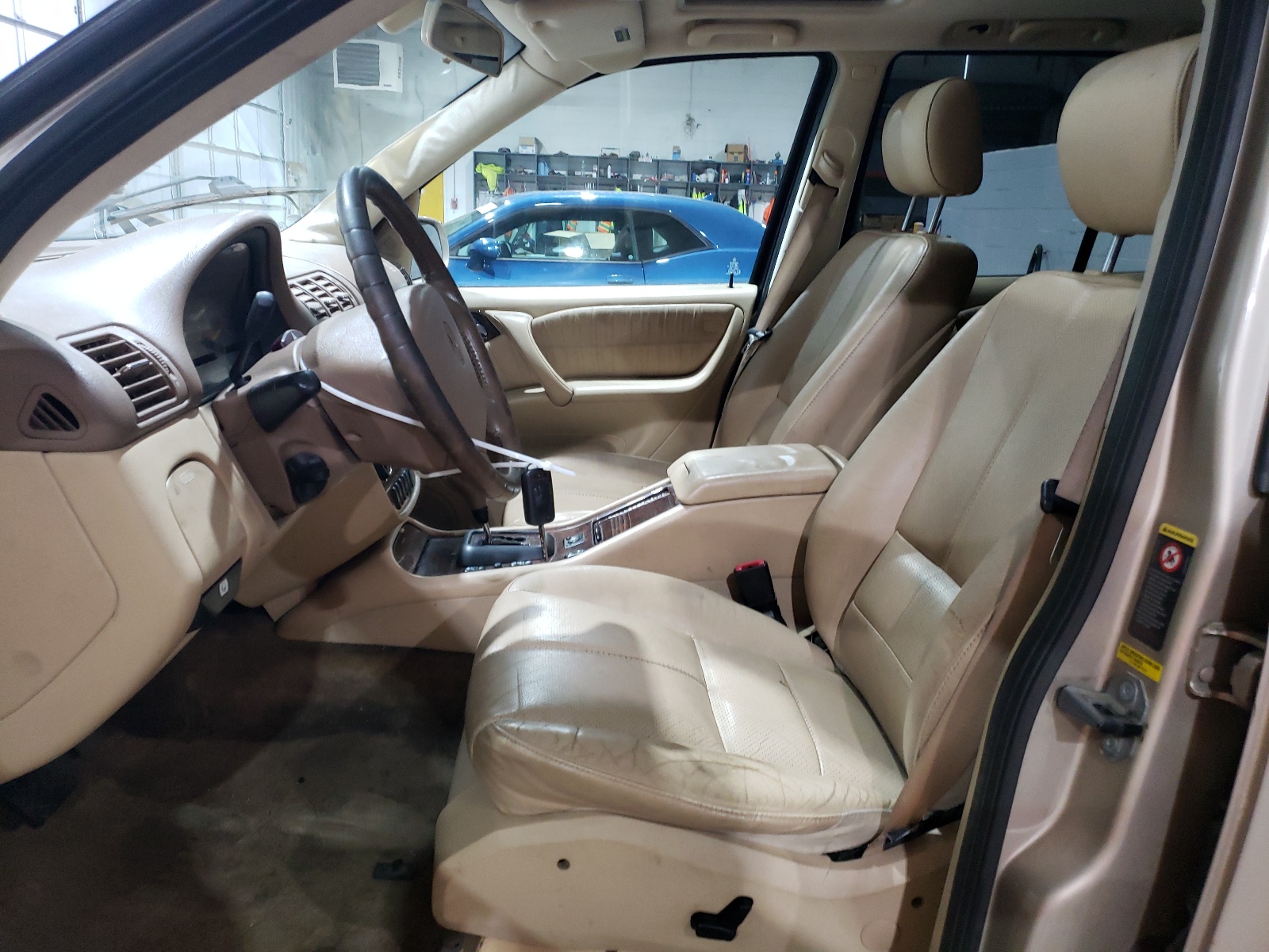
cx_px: 634
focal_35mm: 26
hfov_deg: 67.3
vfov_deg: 53.1
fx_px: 953
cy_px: 476
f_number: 1.5
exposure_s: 1/40
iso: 254
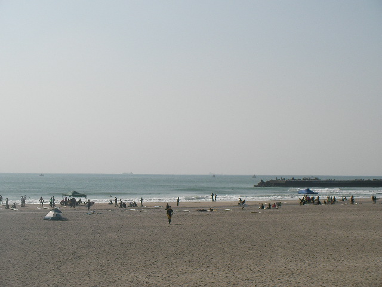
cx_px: 191
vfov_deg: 18.0
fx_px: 905
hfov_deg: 23.8
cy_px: 144
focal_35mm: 82
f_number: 5.9
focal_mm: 13.6
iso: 50
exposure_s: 1/708
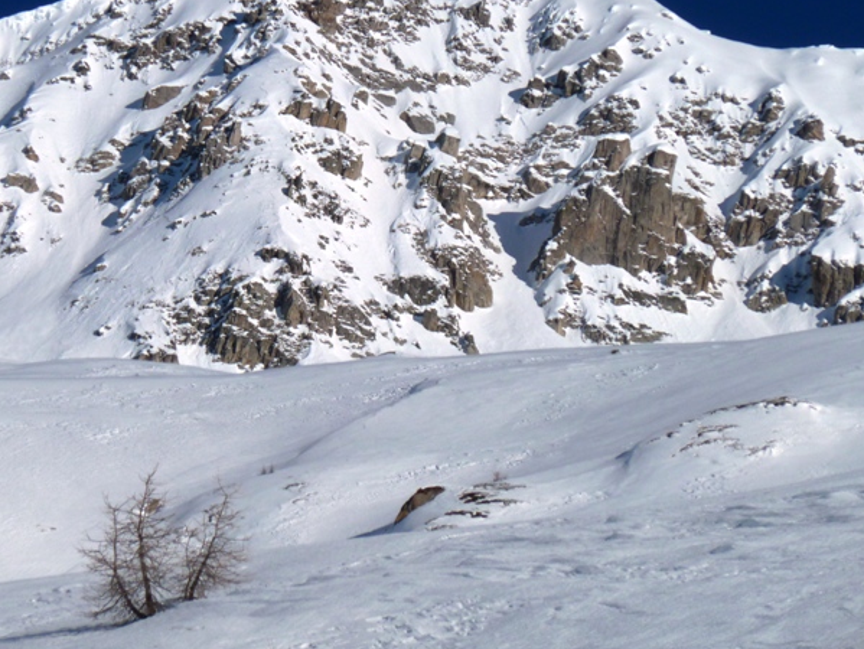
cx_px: 346
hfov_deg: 6.1
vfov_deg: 4.6
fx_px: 8067
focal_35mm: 323
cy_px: 232
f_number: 6.3
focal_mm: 39.7
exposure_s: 1/1000
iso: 80
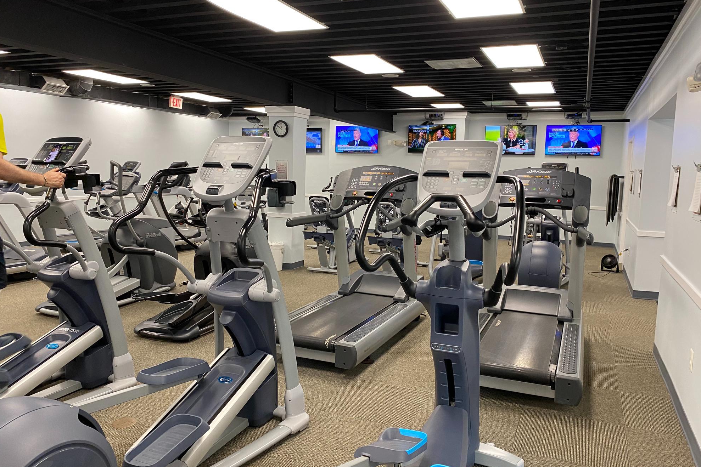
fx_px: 545
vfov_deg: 46.4
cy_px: 228
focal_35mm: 28
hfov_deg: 65.5
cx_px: 348
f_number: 1.8
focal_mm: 4.25
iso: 125
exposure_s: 1/60
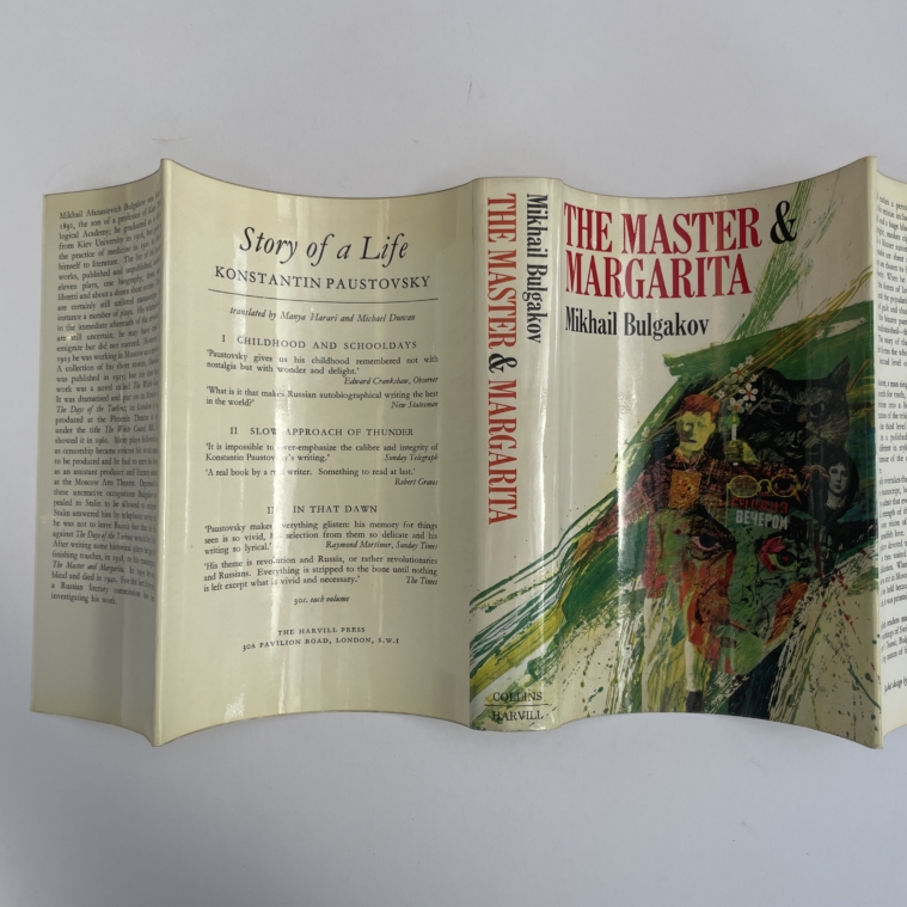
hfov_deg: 52.5
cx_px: 471
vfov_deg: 52.5
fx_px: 919
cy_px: 455
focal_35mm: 31
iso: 32
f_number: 1.6
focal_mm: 4.2
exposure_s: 1/963
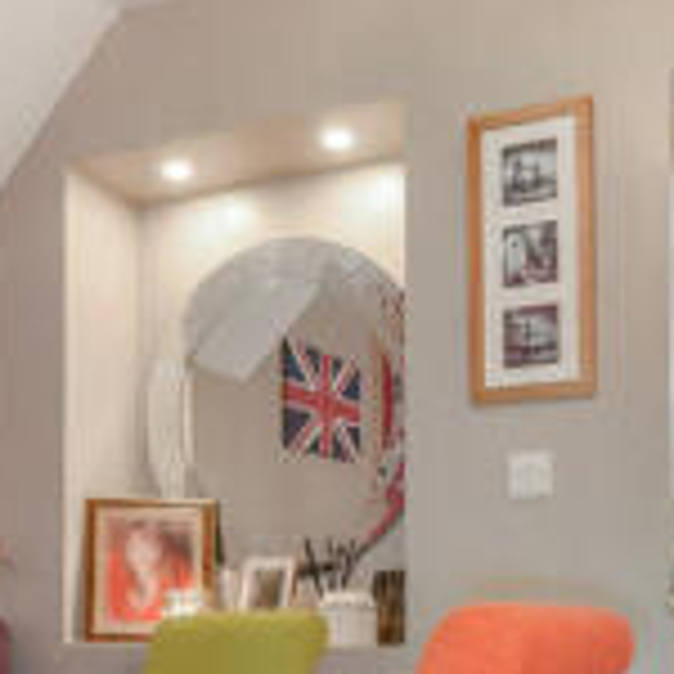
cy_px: 654
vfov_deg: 30.7
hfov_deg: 32.5
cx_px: 445
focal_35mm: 52
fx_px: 1145
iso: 400
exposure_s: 1/15
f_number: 9
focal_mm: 14
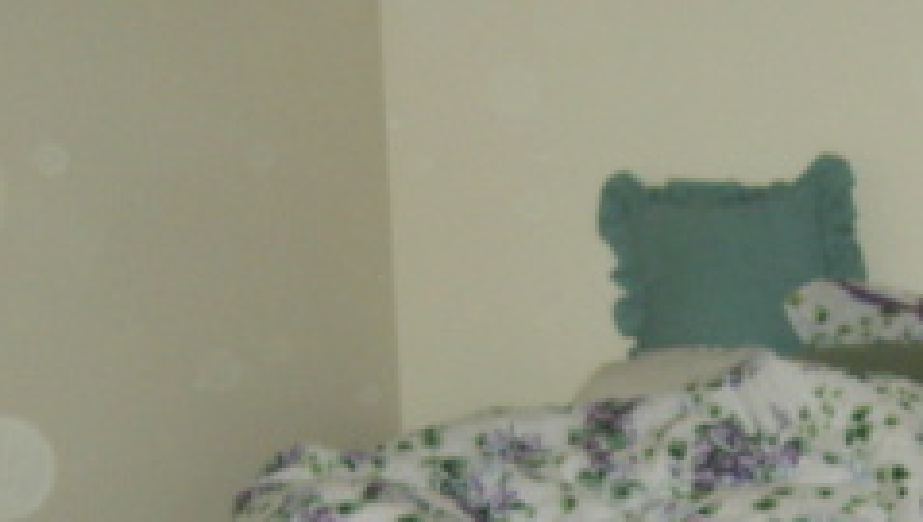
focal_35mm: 99
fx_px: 2425
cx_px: 904
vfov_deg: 11.9
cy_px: 677
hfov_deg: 20.9
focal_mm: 5.6
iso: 200
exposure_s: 1/60
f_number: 2.8
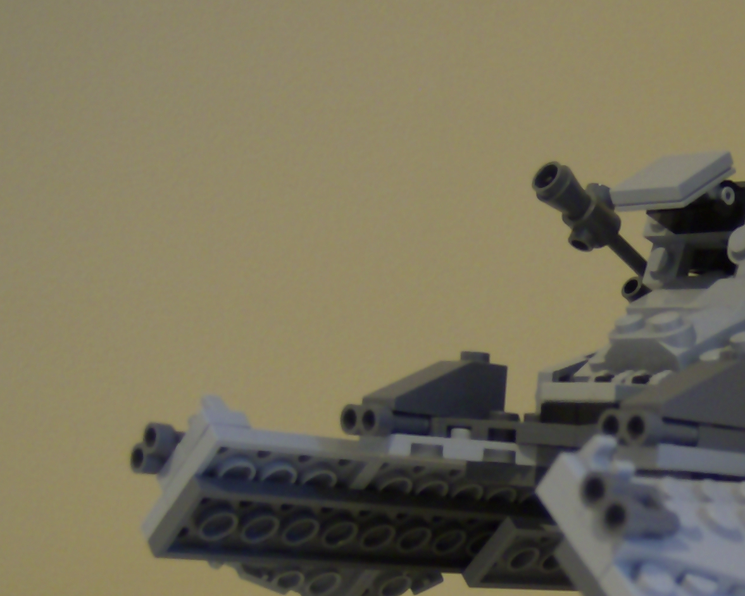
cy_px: 492
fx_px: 1786
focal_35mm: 81
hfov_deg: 22.5
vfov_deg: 18.7
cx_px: 764
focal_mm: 6.4
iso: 200
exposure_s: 1/3.16
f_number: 2.9
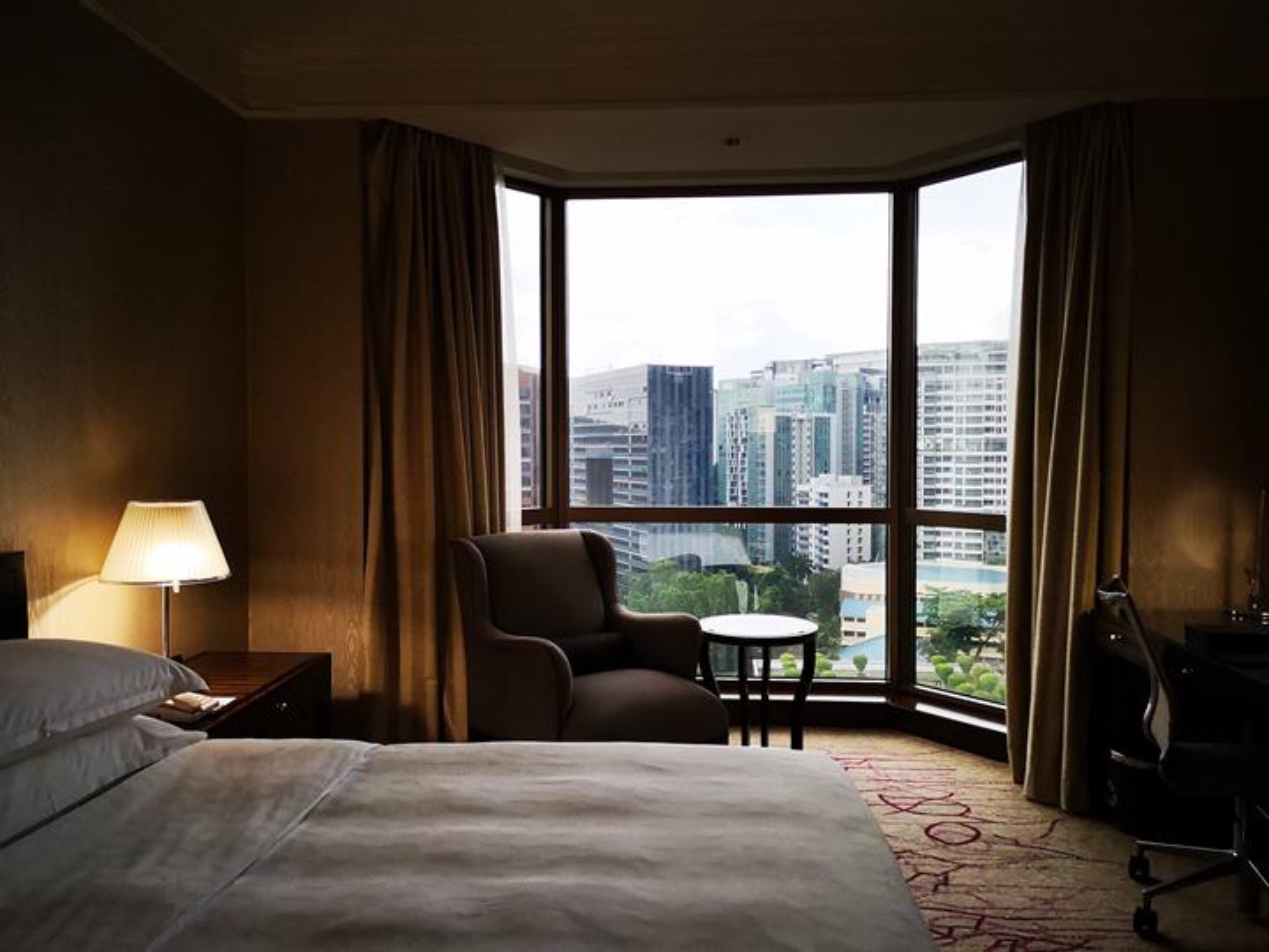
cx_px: 634
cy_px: 476
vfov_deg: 51.4
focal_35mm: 27
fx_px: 990
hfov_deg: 65.3
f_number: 1.8
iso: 400
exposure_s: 1/900
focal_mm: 3.95
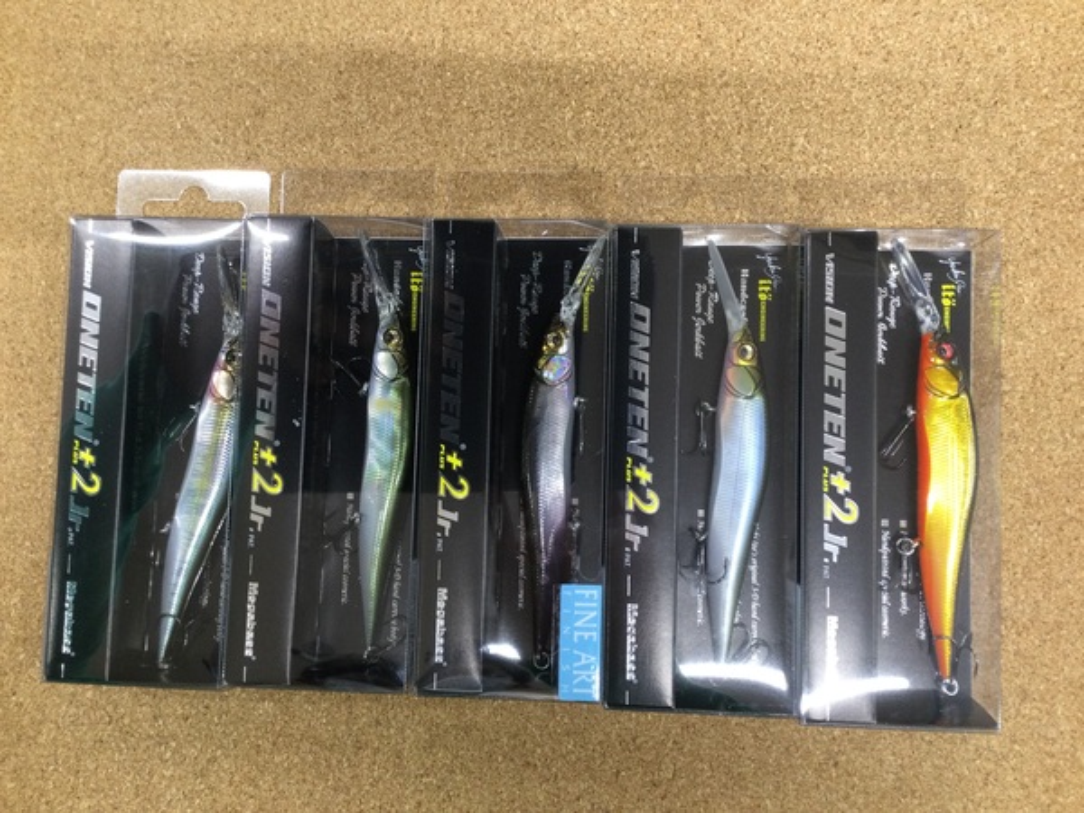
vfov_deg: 45.4
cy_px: 406
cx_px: 542
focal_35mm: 31
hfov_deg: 58.4
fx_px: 971
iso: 80
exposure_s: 1/30
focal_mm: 3.3
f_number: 2.4
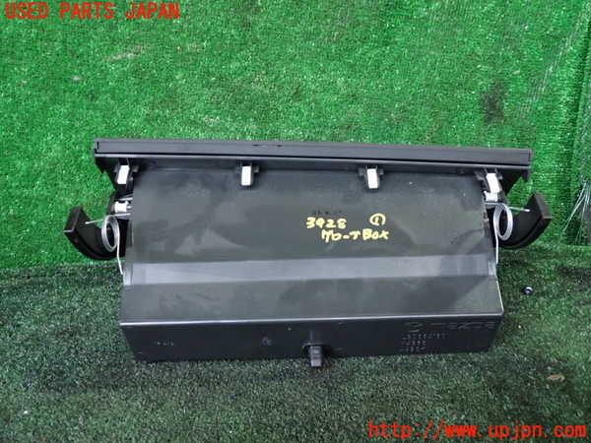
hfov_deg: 60.0
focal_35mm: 30
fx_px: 512
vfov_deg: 46.8
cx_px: 296
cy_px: 222
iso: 800
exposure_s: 1/25
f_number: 2.3
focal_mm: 5.4
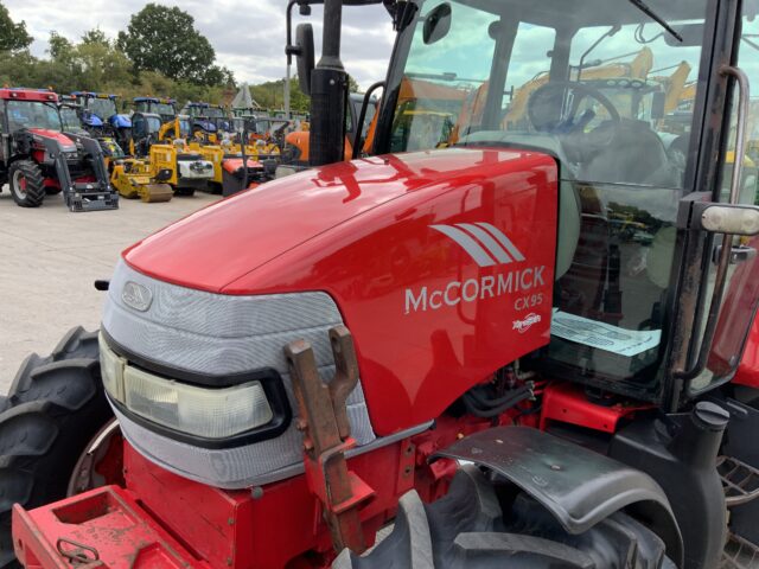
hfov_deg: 61.7
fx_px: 636
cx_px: 380
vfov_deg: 48.2
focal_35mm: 29
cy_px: 284
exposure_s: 1/568
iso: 16
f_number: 1.8
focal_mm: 3
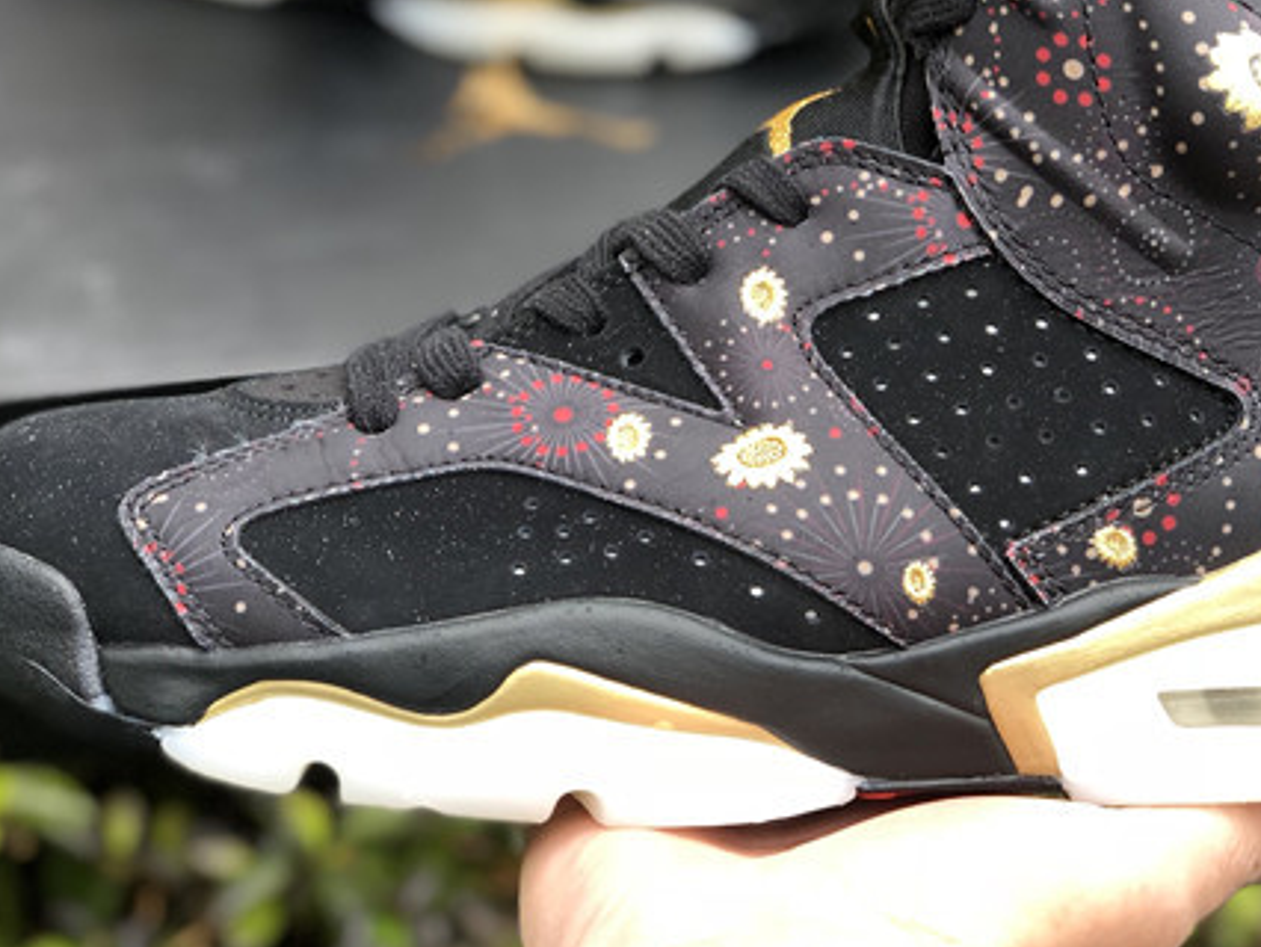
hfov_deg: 22.0
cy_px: 253
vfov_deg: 16.5
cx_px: 669
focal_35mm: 89
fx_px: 3244
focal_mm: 6
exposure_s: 1/100
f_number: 2.4
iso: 25
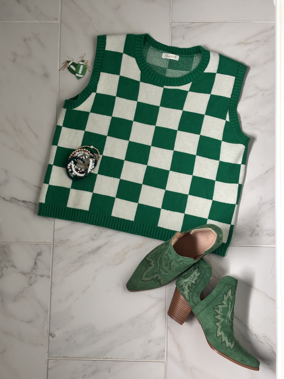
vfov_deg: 36.8
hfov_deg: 28.0
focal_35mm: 52
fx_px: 569
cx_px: 142
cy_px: 190
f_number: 1.6
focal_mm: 5.96
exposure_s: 1/30
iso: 400
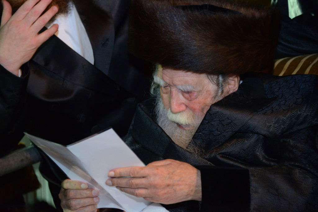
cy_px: 106
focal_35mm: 135
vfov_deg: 10.2
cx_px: 159
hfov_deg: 15.2
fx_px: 1193
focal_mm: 135
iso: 4000
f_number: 5.6
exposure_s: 1/60
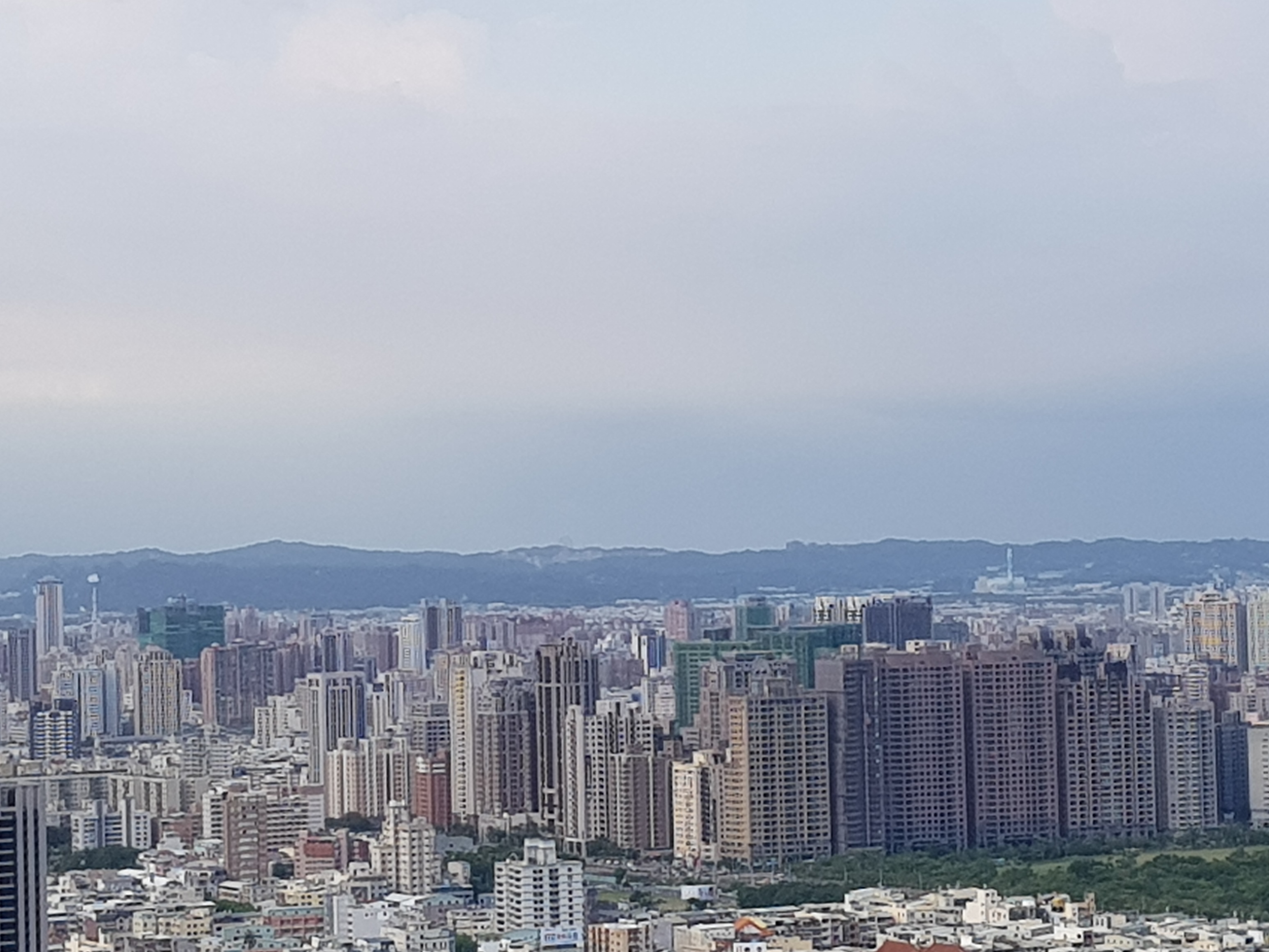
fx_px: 1246
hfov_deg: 53.1
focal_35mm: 34
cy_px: 600
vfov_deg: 41.5
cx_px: 829
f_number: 1.7
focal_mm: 4.2
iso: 40
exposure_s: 1/800
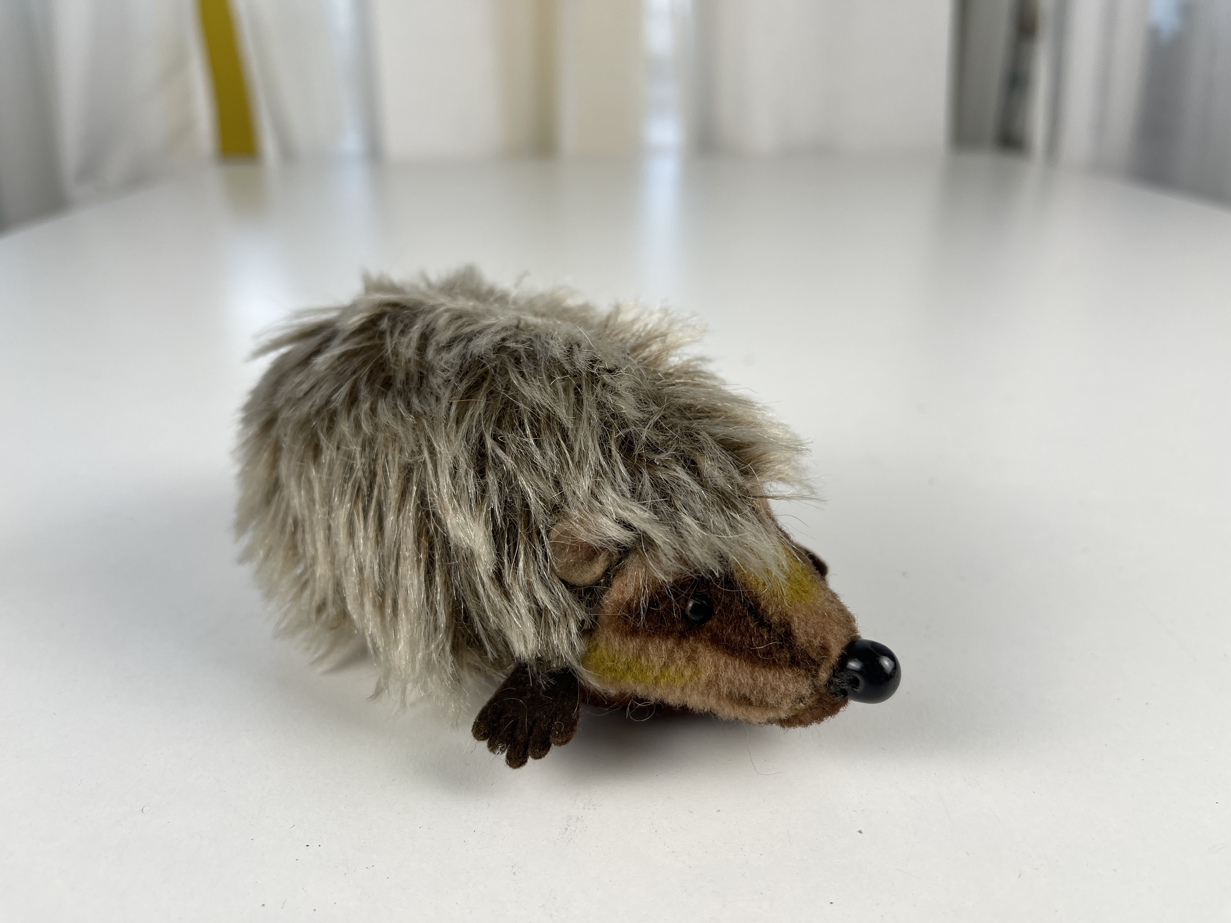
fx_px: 889
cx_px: 616
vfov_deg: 54.9
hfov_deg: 69.4
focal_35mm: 25
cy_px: 462
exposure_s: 1/149
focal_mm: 5.1
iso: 32
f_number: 1.6
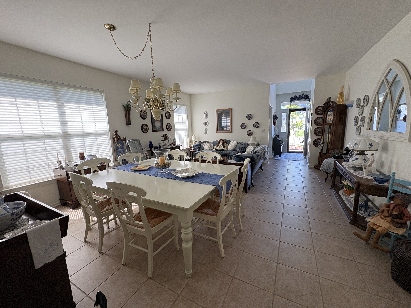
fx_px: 166
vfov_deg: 85.7
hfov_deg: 102.1
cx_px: 206
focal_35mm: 14
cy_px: 154
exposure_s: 1/99
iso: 100
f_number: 2.2
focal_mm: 2.22
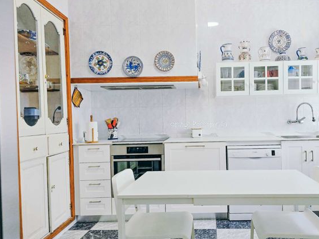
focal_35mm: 29
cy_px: 125
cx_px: 199
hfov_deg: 60.9
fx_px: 267
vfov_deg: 48.2
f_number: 1.7
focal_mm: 6.3
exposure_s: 1/180
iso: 80
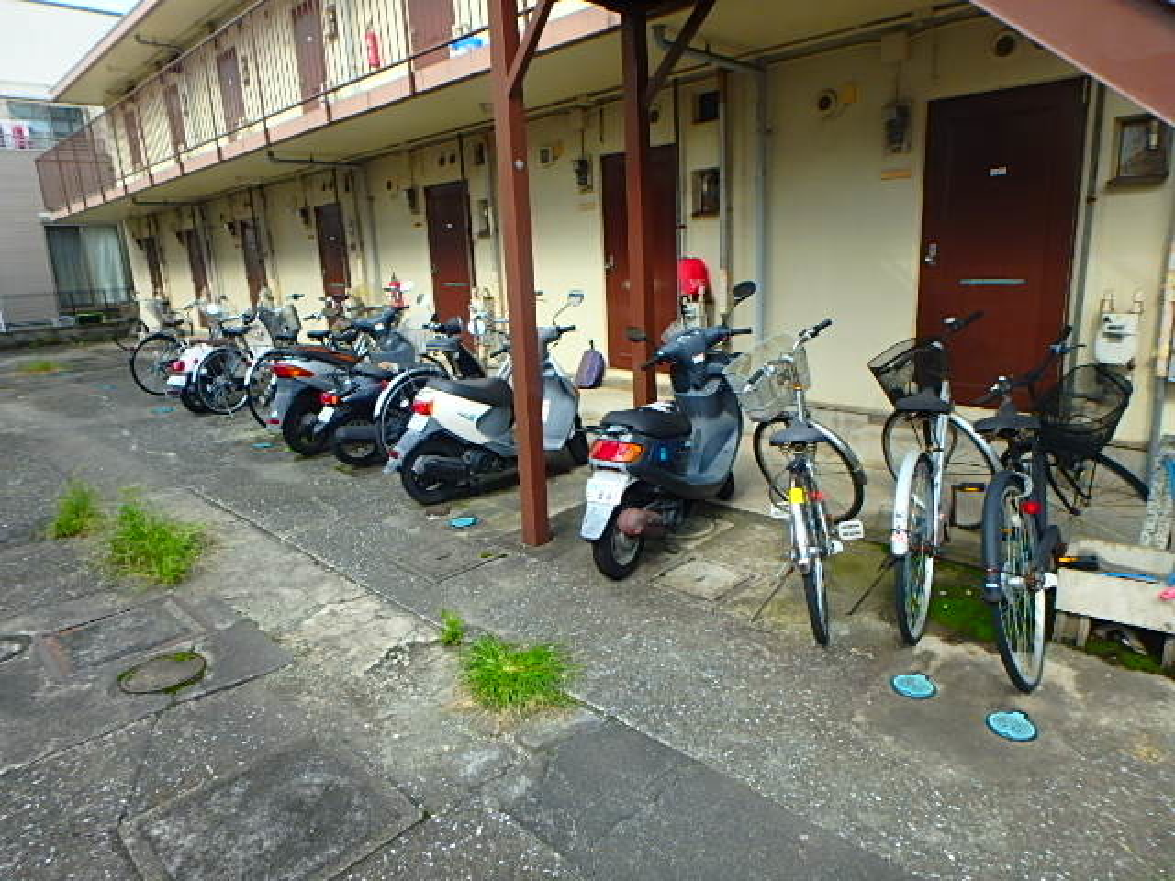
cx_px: 588
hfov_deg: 79.0
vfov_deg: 63.4
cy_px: 440
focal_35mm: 21
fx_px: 713
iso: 125
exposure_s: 1/320
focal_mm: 3.7
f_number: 3.5
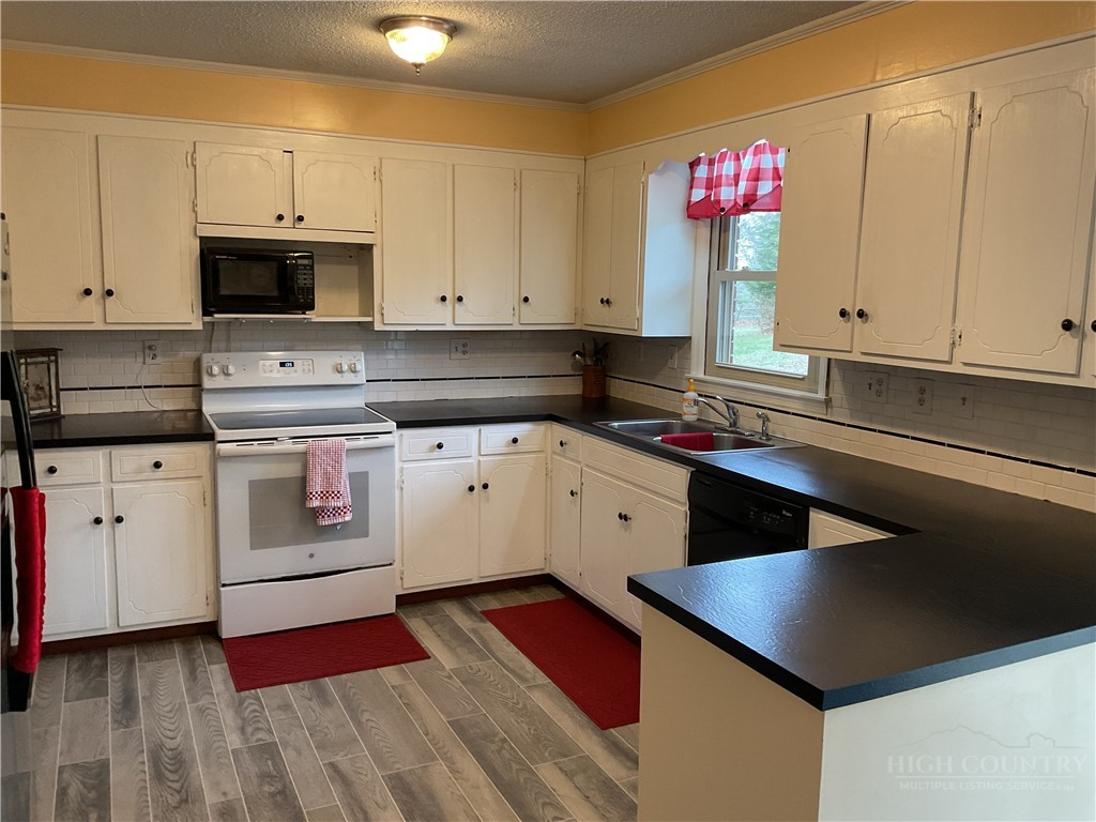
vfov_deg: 48.2
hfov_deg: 61.7
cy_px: 411
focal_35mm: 29
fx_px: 918
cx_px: 548
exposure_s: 1/60
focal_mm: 3
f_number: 1.8
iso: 100
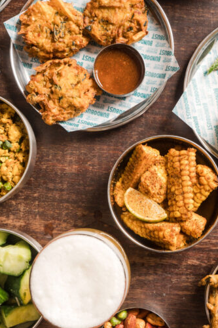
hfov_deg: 23.9
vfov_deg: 35.6
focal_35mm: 56
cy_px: 154
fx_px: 509
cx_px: 163
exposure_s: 1/200
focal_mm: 28
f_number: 7.1
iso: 200
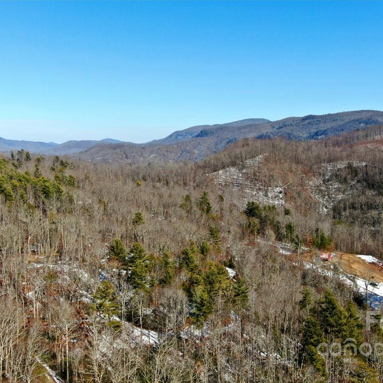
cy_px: 192
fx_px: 488
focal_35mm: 39
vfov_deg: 42.8
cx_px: 210
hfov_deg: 42.8
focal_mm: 5.69
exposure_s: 1/833
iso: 100
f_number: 3.2
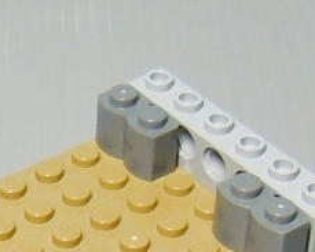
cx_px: -81
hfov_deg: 16.7
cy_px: 318
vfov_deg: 13.7
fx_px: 1016
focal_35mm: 109
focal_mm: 5.4
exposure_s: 1/25
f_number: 3.5
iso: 200
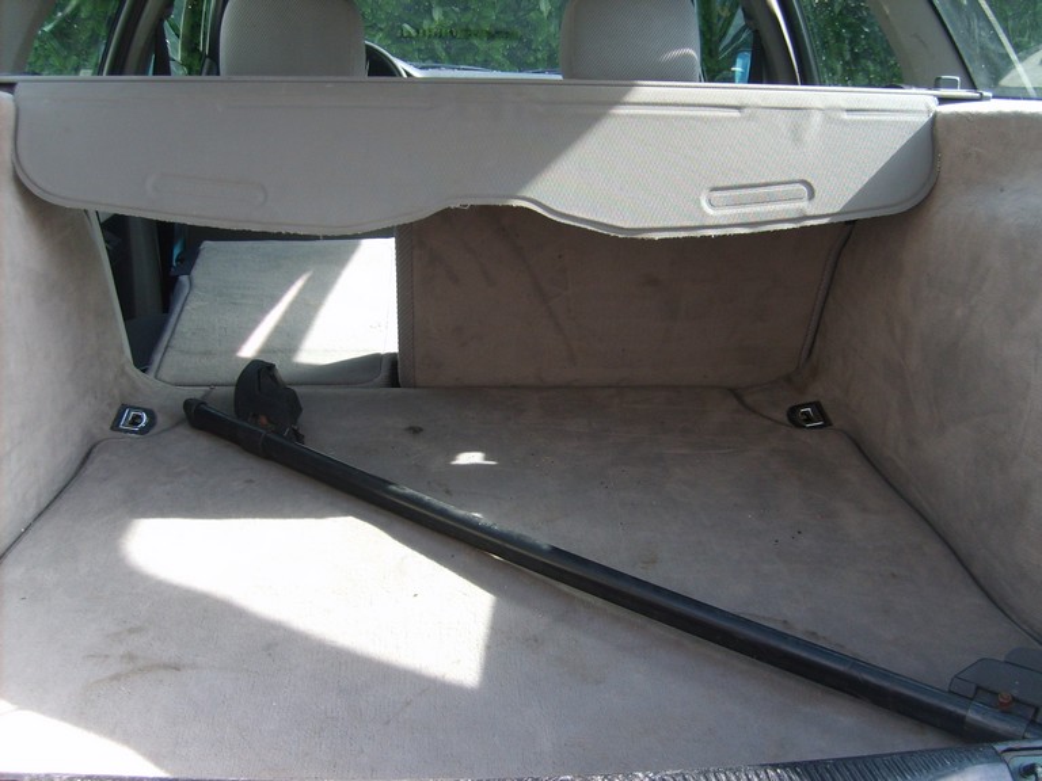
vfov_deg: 40.7
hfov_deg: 52.6
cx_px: 521
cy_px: 390
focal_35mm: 35
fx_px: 1054
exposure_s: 1/125
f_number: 2.8
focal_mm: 5.8
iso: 50
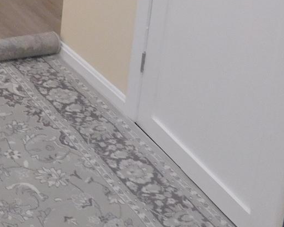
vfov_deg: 16.2
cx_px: -63
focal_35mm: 89
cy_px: -79
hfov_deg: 20.1
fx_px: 748
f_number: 3
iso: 200
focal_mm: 4
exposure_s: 1/30
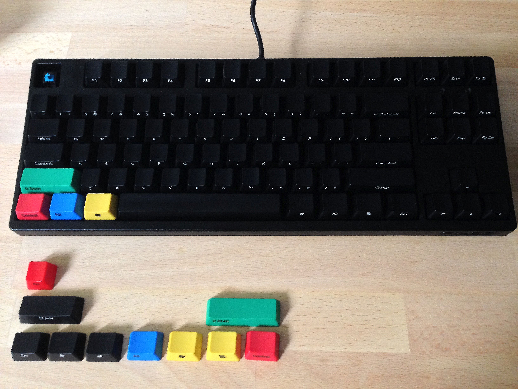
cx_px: 259
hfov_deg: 55.4
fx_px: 494
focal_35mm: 33
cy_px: 194
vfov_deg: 42.9
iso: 250
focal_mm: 4.12
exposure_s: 1/20
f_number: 2.4
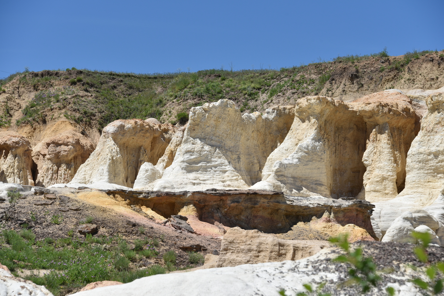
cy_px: 148
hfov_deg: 13.7
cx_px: 222
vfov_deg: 9.2
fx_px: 1850
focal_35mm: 150
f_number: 9
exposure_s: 1/320
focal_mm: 150
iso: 100
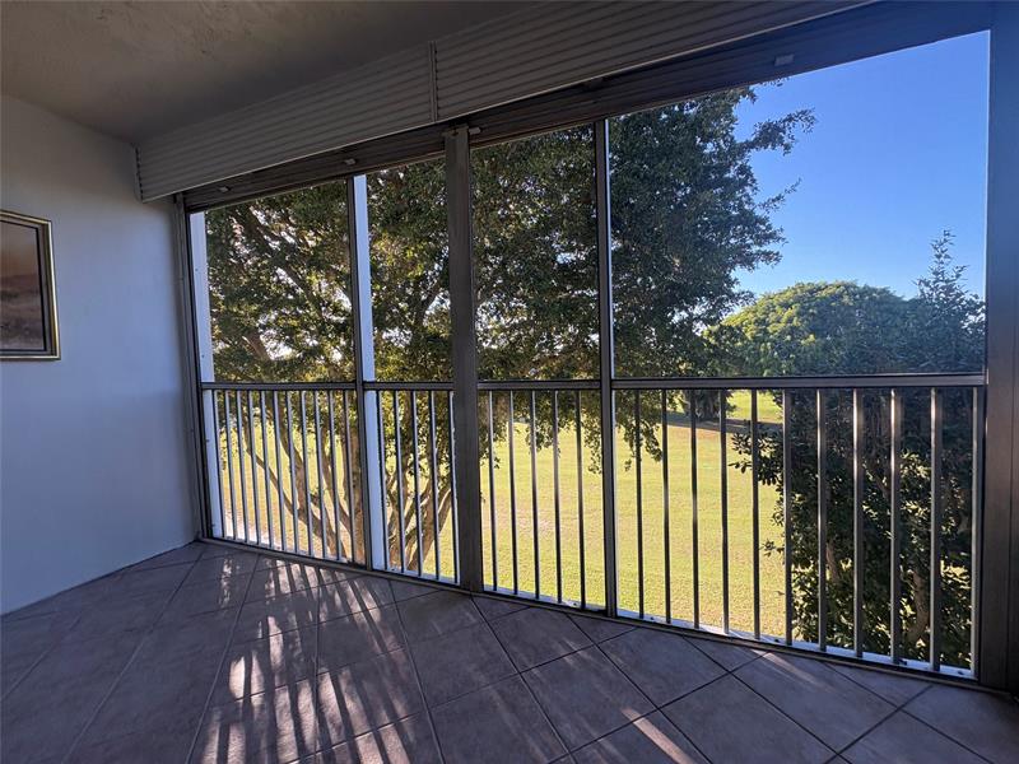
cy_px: 382
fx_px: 412
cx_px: 510
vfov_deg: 85.7
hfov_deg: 102.1
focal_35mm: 14
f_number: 2.2
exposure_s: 1/129
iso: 40
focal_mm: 2.22
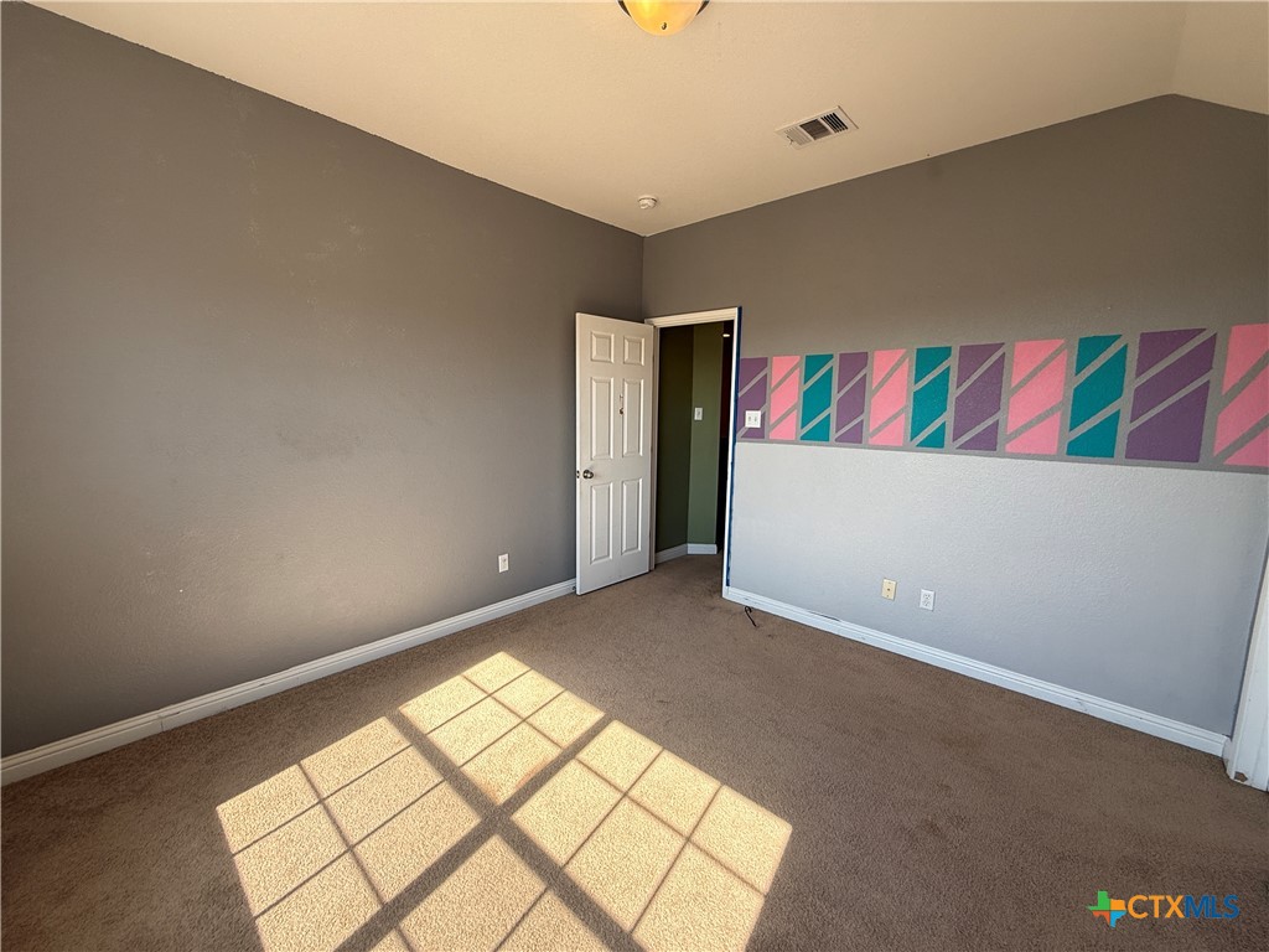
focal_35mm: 14
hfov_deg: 102.1
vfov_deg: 85.7
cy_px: 476
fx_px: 513
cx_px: 634
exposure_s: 1/193
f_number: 2.2
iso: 64
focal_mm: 2.22
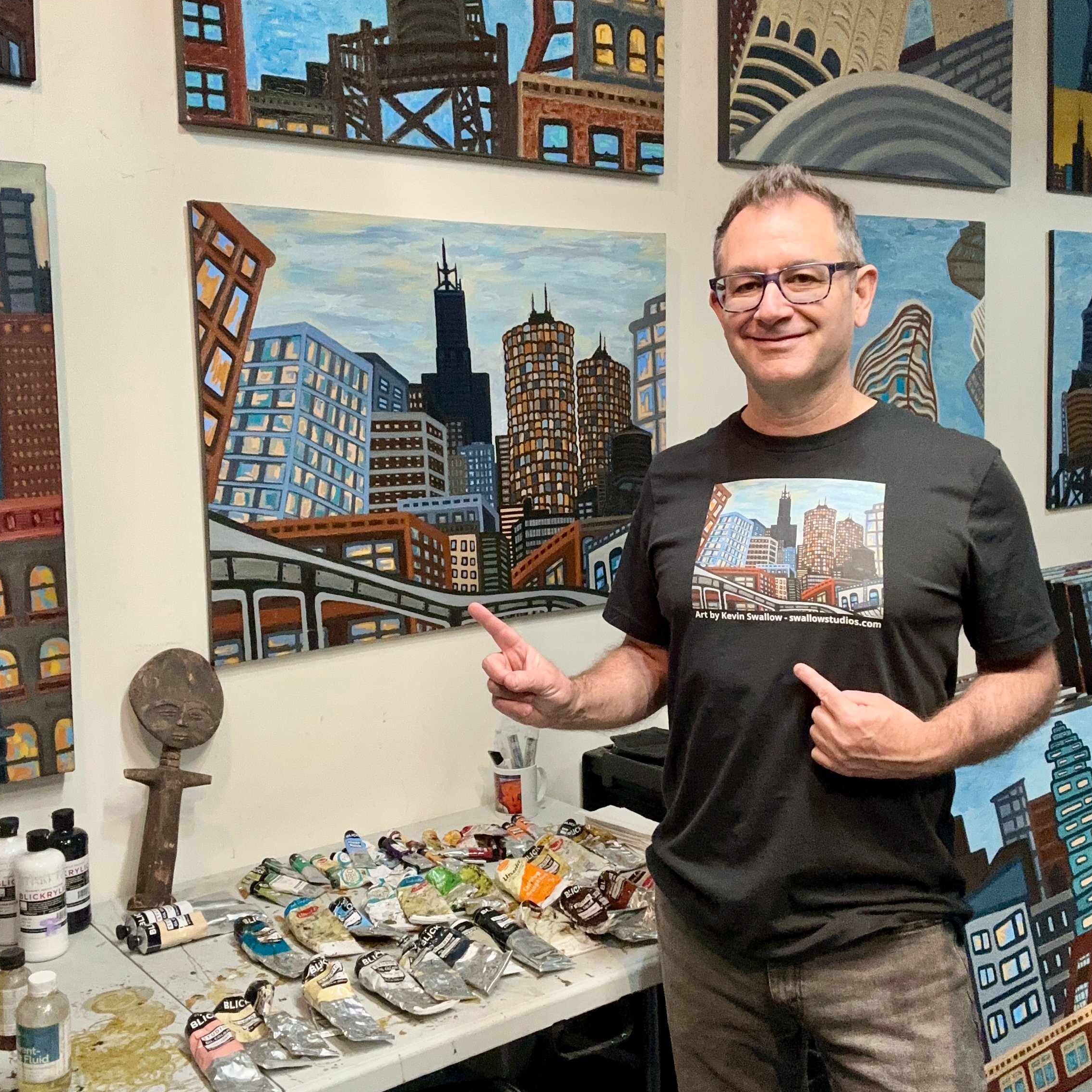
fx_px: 1285
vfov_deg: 46.0
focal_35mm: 36
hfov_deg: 46.0
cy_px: 490
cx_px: 552
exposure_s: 1/60
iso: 125
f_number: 1.9
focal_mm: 2.69
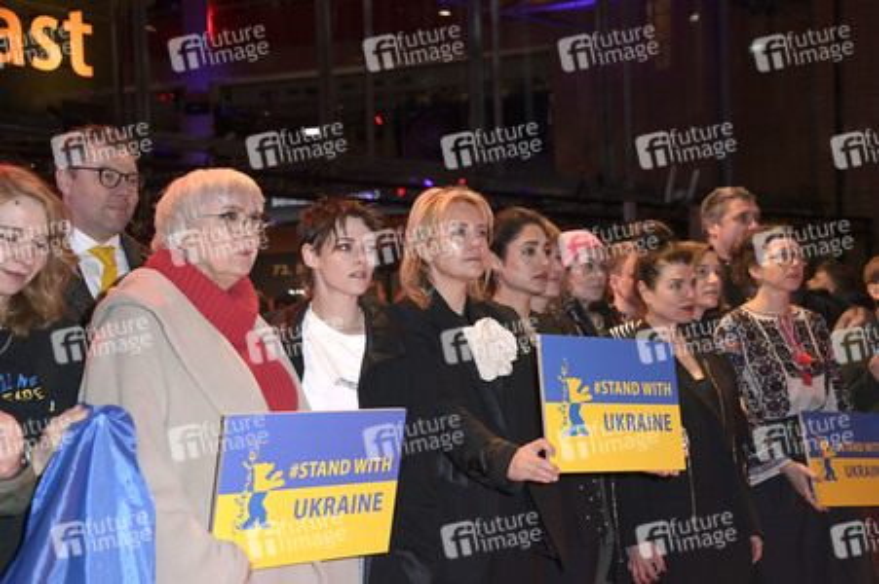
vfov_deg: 24.6
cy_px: 292
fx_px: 1342
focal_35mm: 55
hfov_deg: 36.3
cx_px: 440
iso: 1250
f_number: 5.6
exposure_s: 1/250
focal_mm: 55
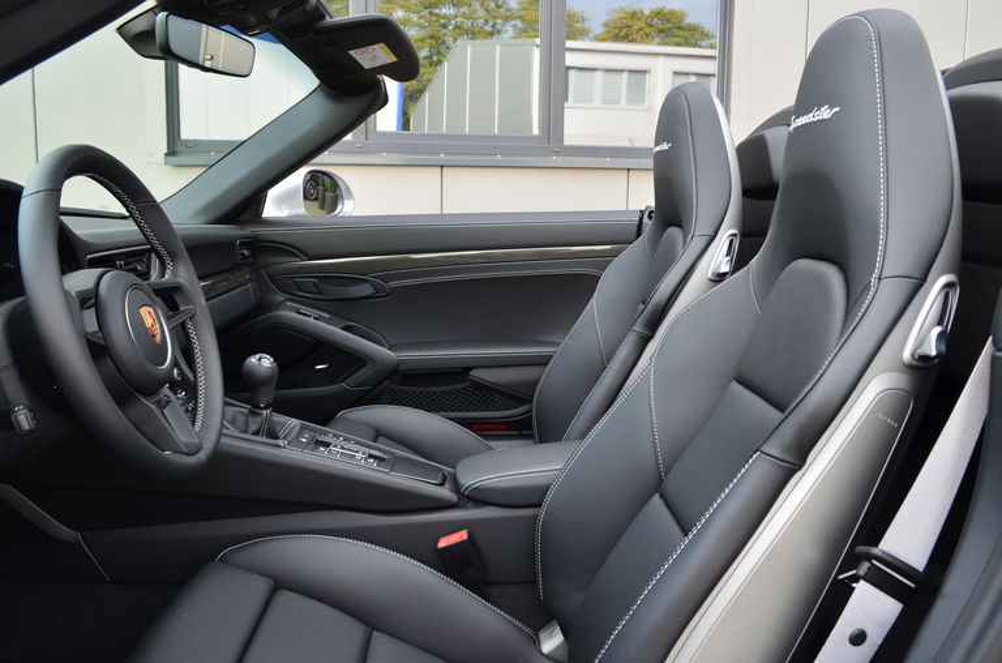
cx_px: 501
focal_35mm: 30
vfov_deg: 43.4
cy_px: 332
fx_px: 833
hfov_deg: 62.1
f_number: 8
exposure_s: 1/80
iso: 400
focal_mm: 20
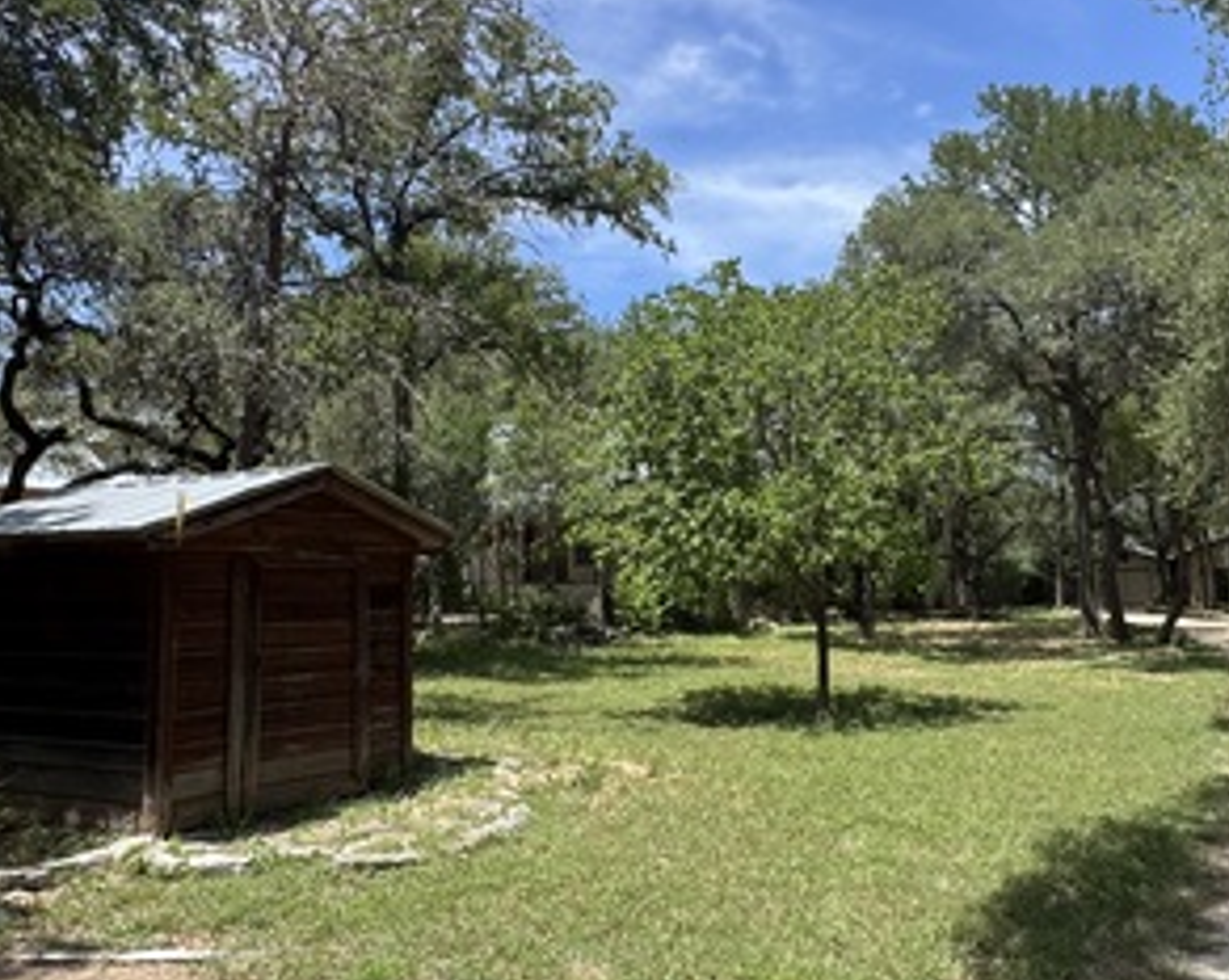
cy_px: 505
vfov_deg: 48.4
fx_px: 1090
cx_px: 787
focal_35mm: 30
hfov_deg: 57.9
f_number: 2.2
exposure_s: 1/858
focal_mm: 2.22
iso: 50
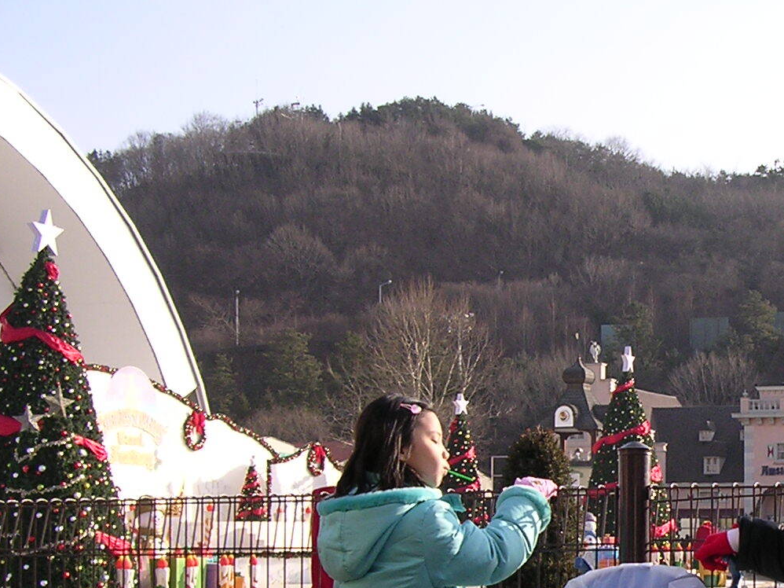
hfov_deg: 24.3
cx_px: 708
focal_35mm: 78
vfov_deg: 18.6
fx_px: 1766
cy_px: 514
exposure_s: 1/446
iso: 100
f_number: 2.8
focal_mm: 5.8
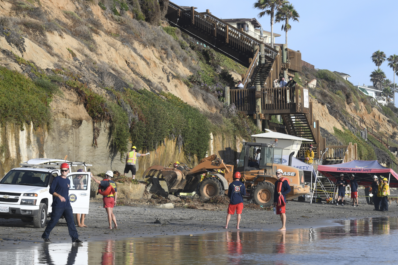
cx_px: 231
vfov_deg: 9.6
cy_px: 100
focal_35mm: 143
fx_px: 1581
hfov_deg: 14.3
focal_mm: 112
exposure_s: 1/1000
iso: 200
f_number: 5.6
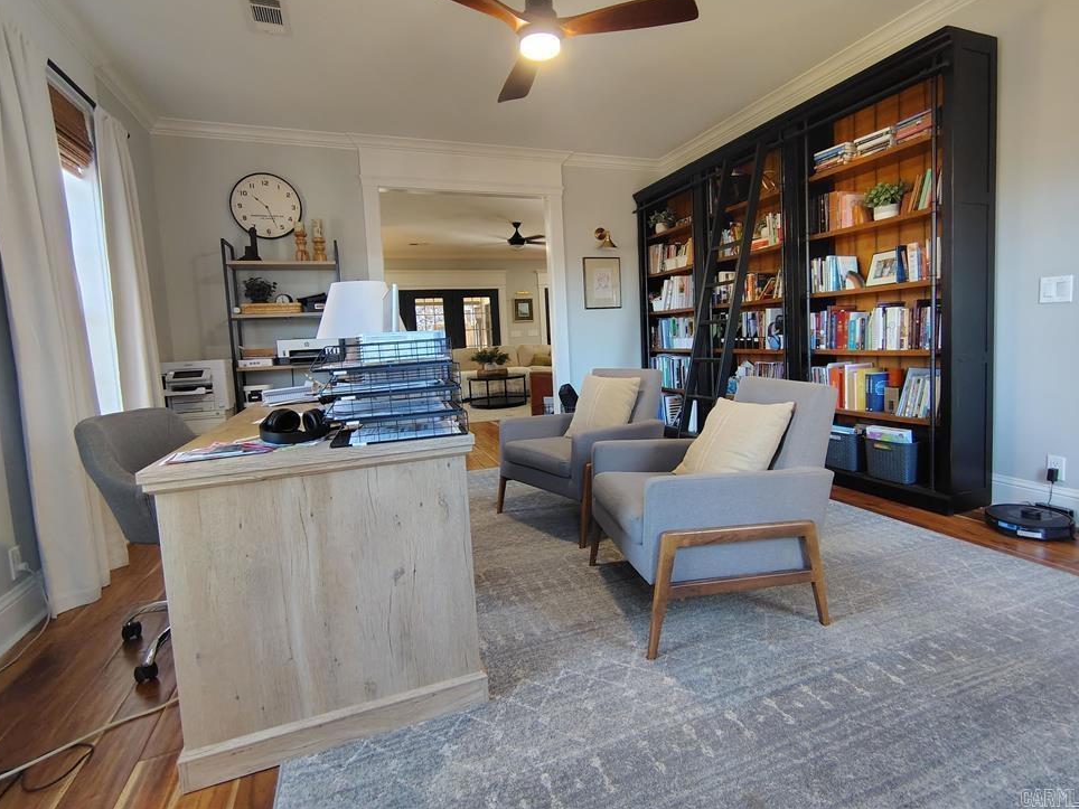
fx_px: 530
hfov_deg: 91.0
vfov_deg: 74.7
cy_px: 380
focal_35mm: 17
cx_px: 560
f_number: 2.2
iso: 634
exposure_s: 1/24
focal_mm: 2.13
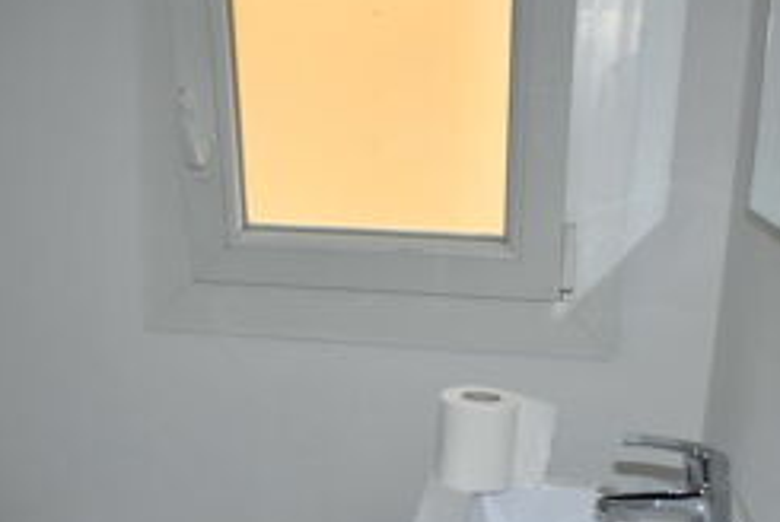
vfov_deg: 25.2
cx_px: 347
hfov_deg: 37.4
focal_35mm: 53
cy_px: 415
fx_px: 1150
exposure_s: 1/160
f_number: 3.5
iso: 640
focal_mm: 18
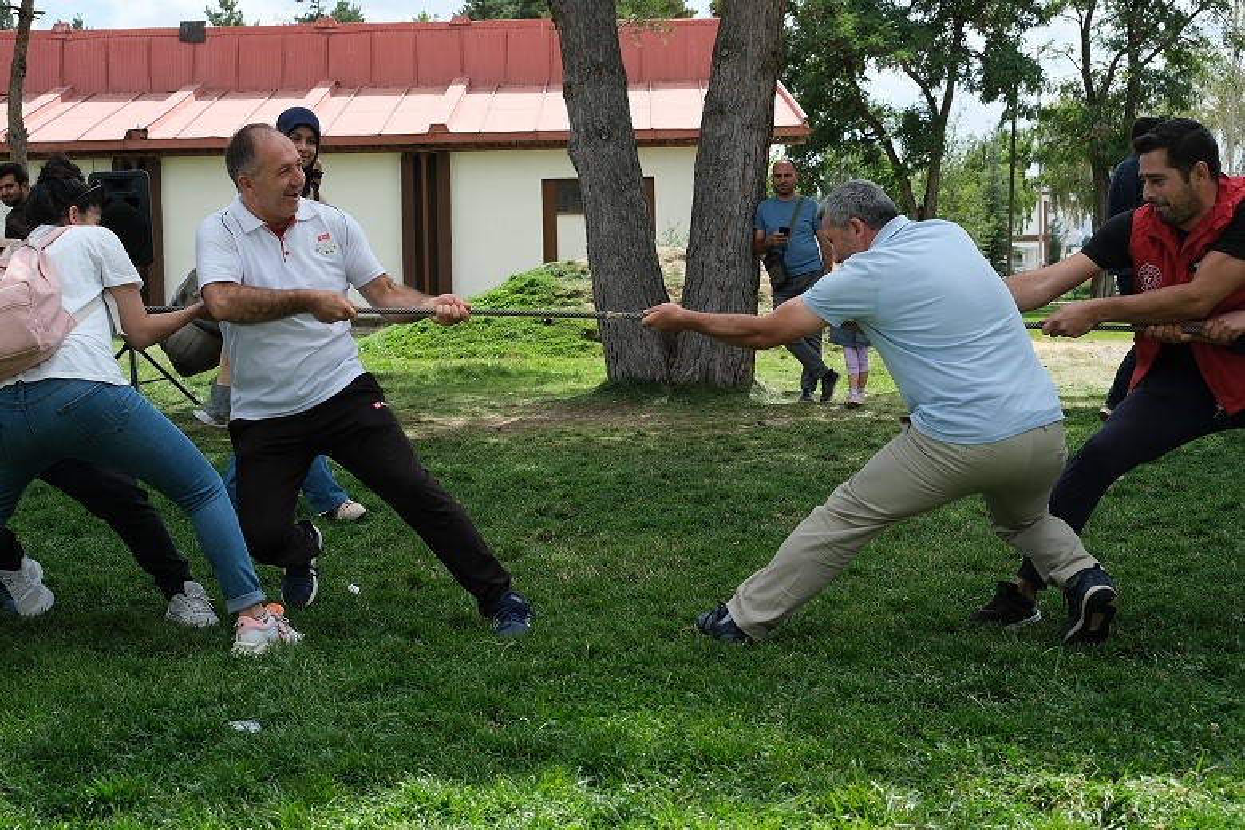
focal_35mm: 50
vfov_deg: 27.0
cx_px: 622
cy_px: 415
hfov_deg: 39.6
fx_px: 1729
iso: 320
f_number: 5
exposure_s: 1/800
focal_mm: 33
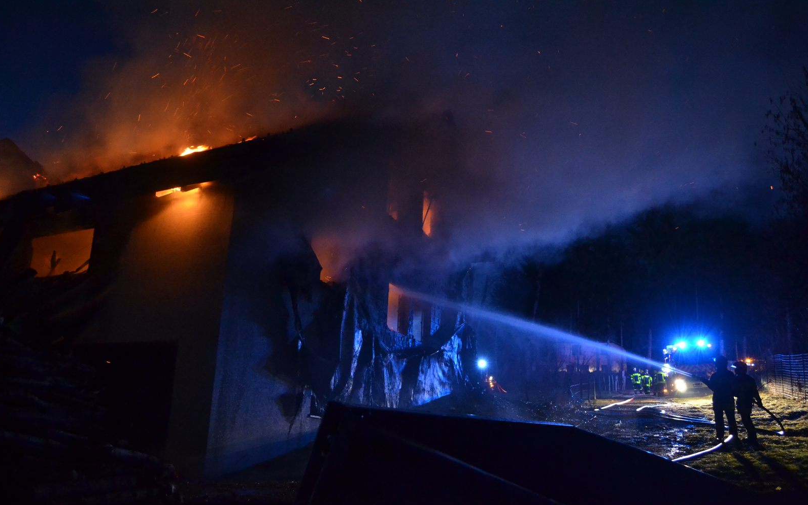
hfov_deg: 66.5
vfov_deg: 44.5
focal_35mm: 28
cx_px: 406
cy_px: 273
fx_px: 617
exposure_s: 1/15
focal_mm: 18
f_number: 3.5
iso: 3200
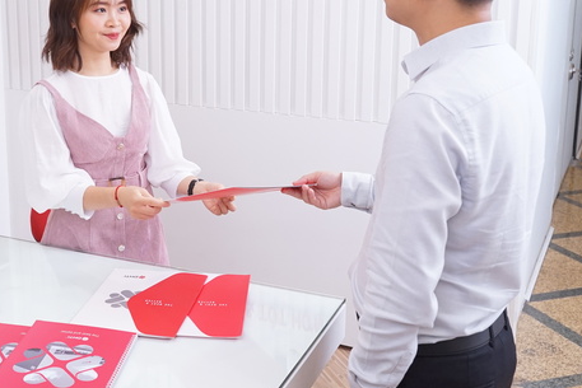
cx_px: 172
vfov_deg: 27.3
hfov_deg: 39.6
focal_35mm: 49
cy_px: 115
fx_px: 792
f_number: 5.6
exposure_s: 1/100
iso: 1250
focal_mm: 28
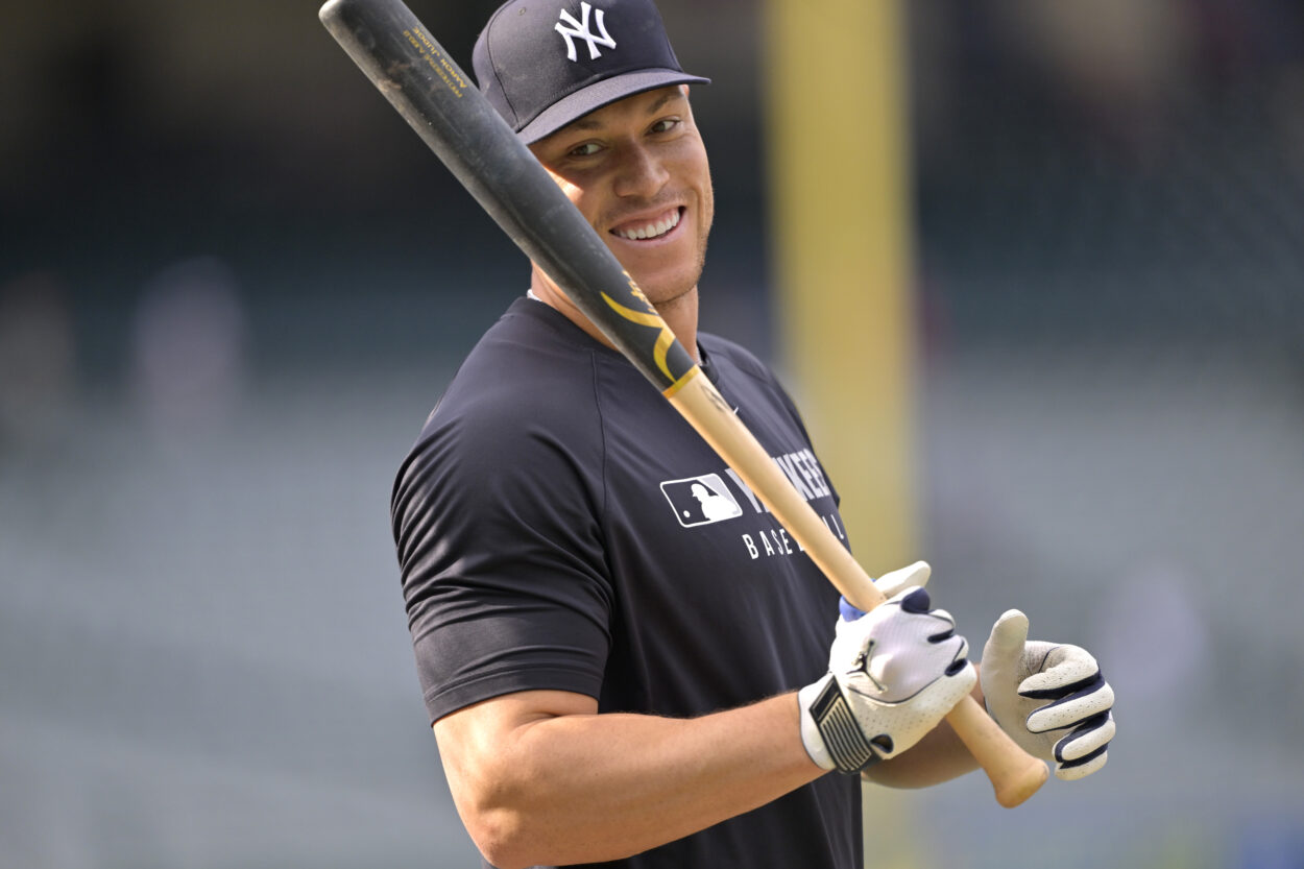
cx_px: 652
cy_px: 434
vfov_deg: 3.4
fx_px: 14486
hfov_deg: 5.2
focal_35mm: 400
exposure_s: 1/4000
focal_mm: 400
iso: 560
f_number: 2.8
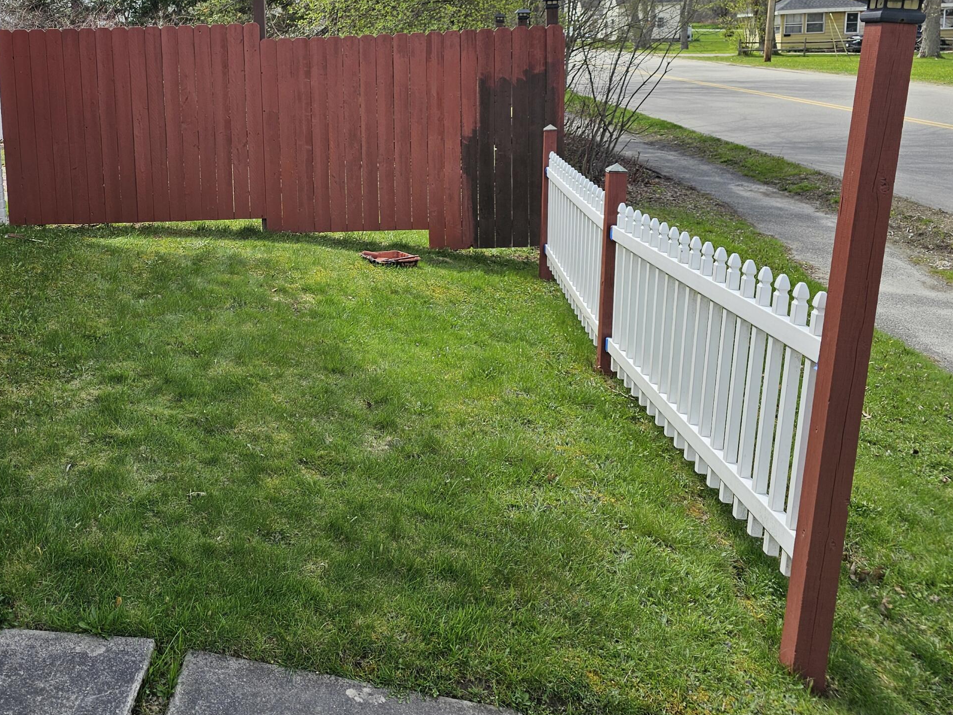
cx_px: 287
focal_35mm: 36
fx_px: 991
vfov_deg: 38.7
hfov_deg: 50.1
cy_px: 188
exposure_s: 1/481
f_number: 1.7
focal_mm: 6.3
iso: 10
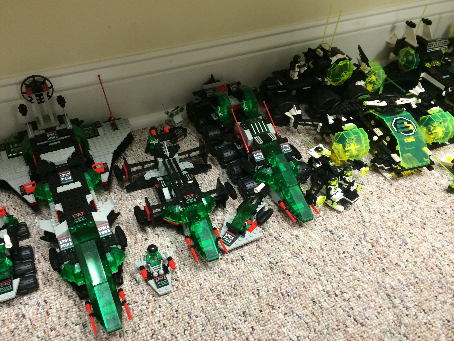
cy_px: 187
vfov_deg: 42.9
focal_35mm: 33
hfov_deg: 55.3
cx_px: 204
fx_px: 433
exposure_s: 1/30
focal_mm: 4.12
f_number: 2.2
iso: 200
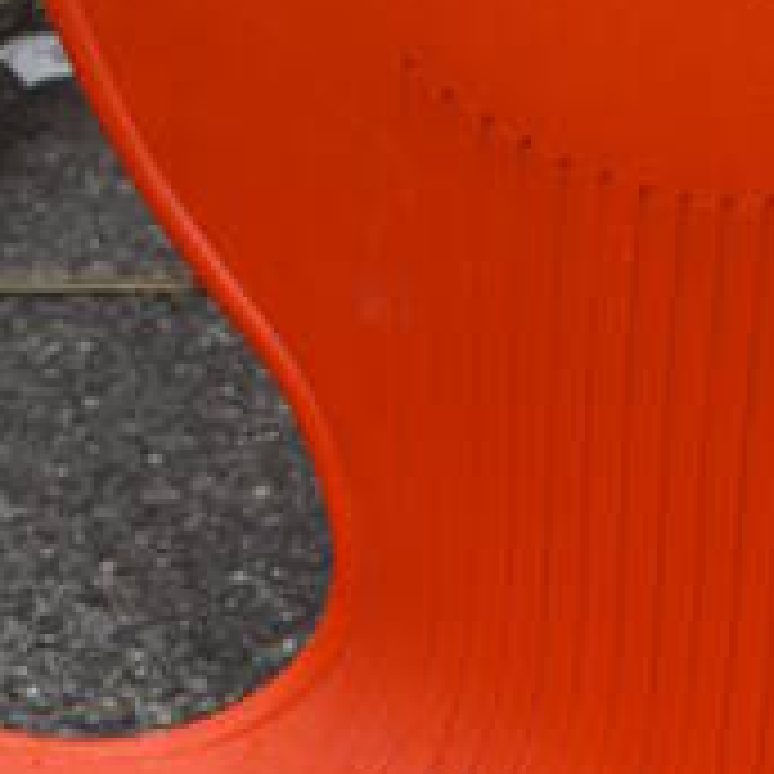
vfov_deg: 13.3
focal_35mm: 122
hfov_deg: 14.3
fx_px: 3086
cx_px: 320
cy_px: 1235
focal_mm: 18
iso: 200
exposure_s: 1/160
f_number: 5.6
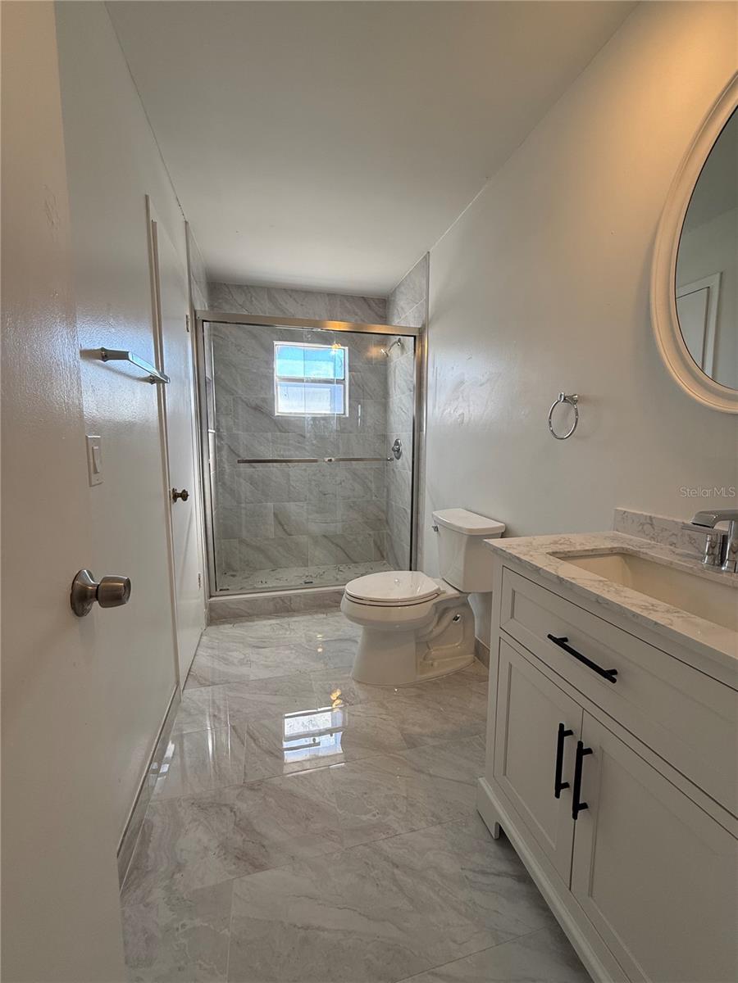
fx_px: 398
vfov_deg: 102.1
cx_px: 369
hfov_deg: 85.7
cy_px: 492
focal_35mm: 14
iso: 80
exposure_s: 1/120
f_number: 2.2
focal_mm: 2.22
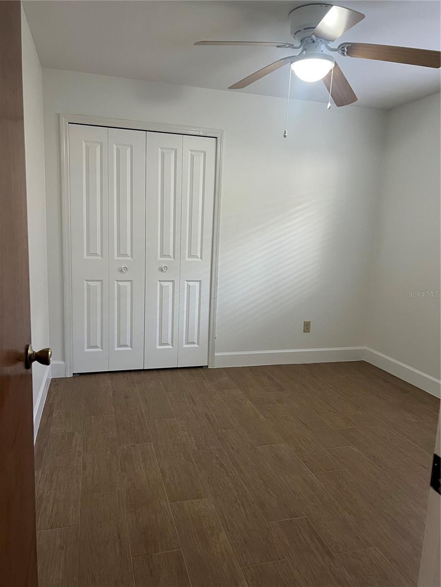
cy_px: 294
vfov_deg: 67.3
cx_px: 220
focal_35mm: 26
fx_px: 442
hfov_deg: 53.1
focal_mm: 5.7
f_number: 1.5
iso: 160
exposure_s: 1/60
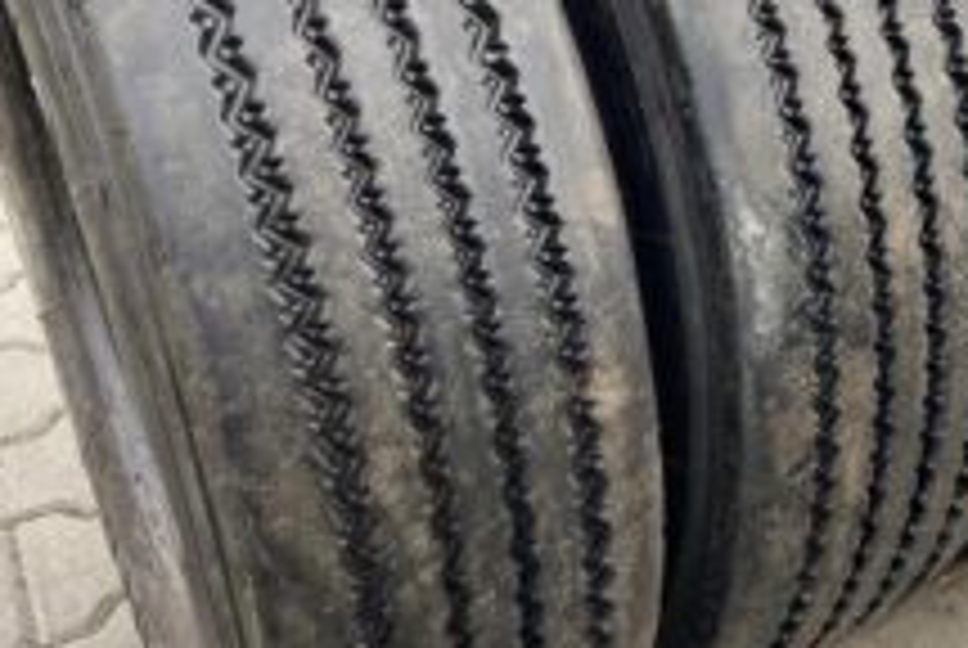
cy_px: 187
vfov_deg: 24.9
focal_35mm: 54
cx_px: 779
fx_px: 1454
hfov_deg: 35.6
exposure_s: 1/121
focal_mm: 4.25
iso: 80
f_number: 1.8
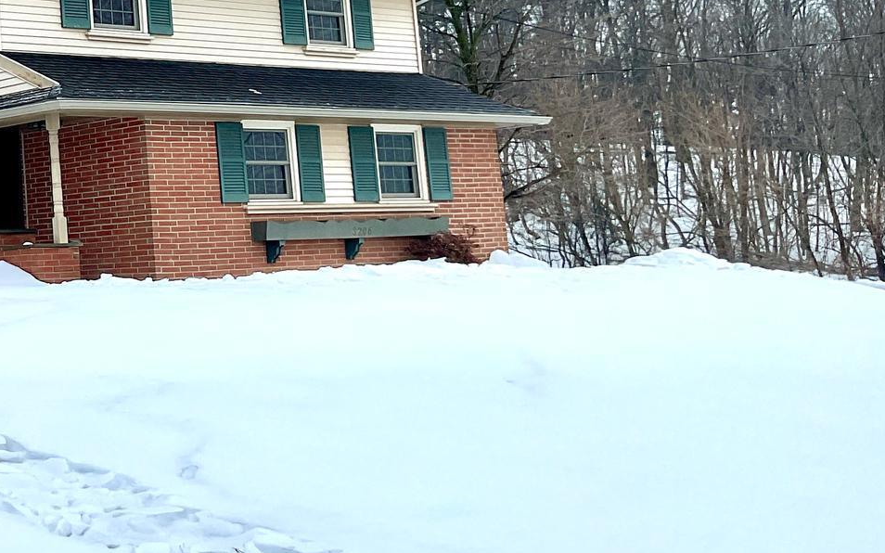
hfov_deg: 28.6
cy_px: 43
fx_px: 1592
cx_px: -48
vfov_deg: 19.3
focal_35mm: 66
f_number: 1.8
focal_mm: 3
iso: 16
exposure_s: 1/770
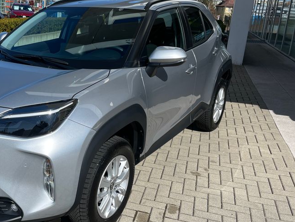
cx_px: 63
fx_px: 349
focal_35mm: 41
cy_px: 108
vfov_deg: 35.1
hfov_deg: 43.8
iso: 50
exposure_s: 1/4310
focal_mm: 5.1
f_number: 1.6
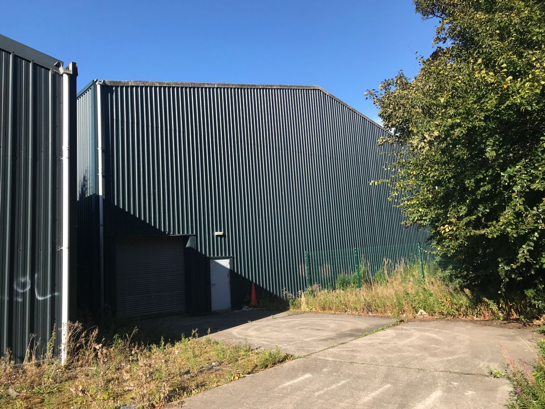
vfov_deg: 49.8
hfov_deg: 63.4
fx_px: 441
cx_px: 272
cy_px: 204
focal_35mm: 28
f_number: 1.8
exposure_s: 1/1153
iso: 20
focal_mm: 3.99
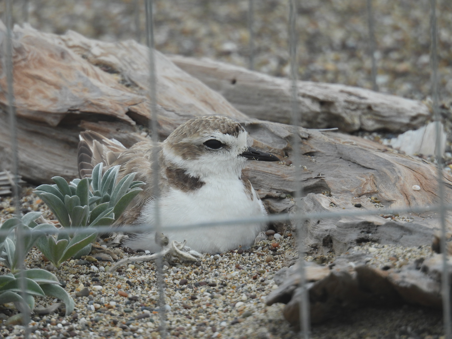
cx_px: 226
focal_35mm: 1000
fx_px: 13058
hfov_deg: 2.0
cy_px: 170
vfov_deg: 1.5
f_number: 5.6
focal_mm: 178
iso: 125
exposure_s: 1/500
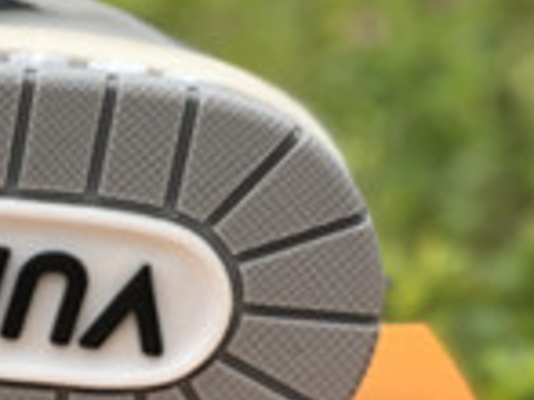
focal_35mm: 262
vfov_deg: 5.5
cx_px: -690
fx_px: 4038
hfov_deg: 7.2
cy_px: 838
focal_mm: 6
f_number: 2.4
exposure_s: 1/165
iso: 16
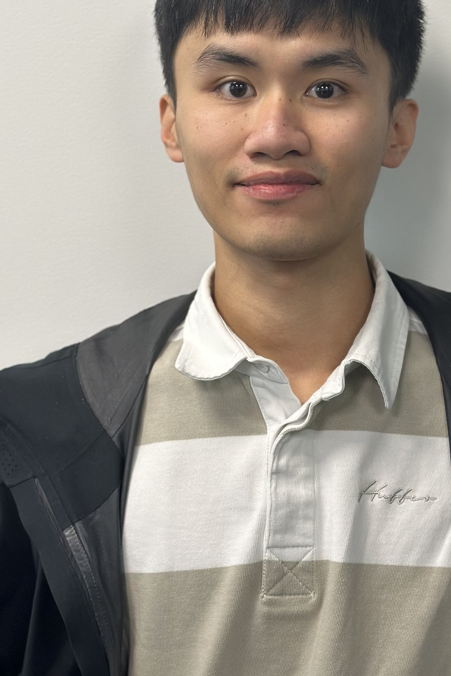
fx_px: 1372
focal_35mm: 73
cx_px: 288
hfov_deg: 18.6
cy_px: 267
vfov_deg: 27.6
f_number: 1.78
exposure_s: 1/50
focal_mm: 6.86
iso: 100
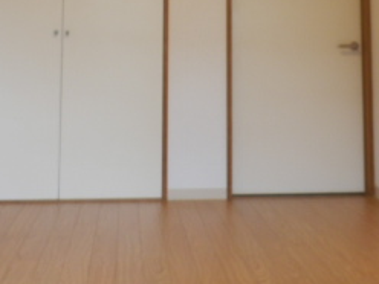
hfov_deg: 31.2
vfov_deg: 22.4
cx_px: 183
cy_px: -21
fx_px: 679
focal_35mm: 62
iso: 100
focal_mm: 4.2
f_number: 3
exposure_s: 1/30
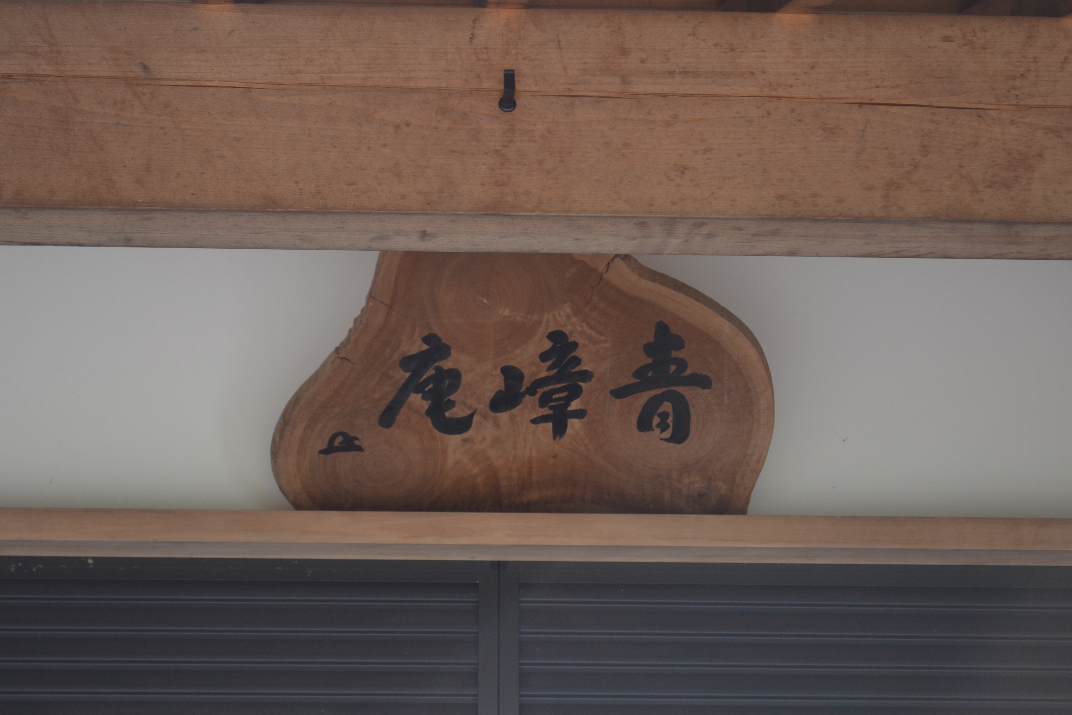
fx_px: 2322
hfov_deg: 26.0
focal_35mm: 78
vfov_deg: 17.5
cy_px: 360
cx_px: 506
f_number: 5.6
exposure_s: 1/125
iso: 400
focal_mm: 48
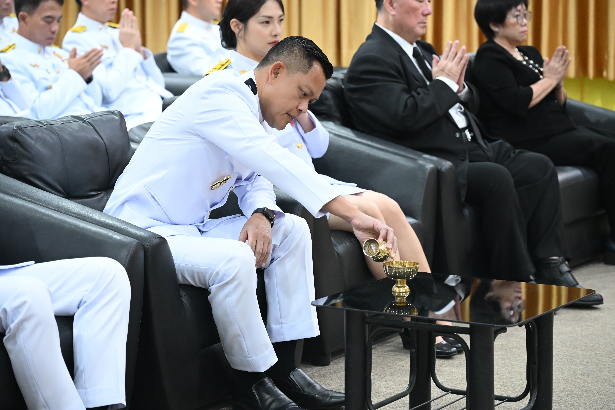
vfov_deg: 11.4
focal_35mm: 120
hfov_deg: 17.1
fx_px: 2050
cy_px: 205
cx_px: 308
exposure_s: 1/60
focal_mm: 120
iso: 4000
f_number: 4.5
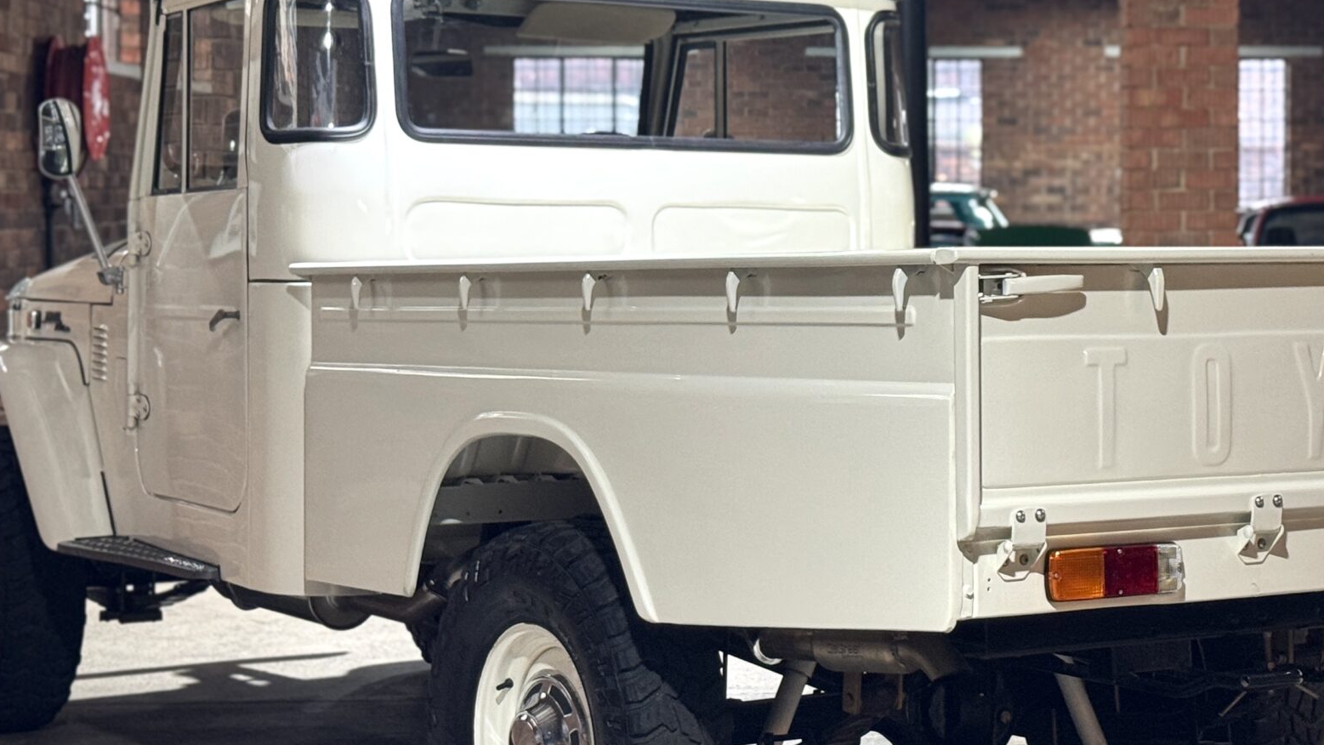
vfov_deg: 14.0
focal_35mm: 86
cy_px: 264
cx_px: 807
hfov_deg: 24.7
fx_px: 3019
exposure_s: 1/33
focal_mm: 6.76
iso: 200
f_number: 1.78
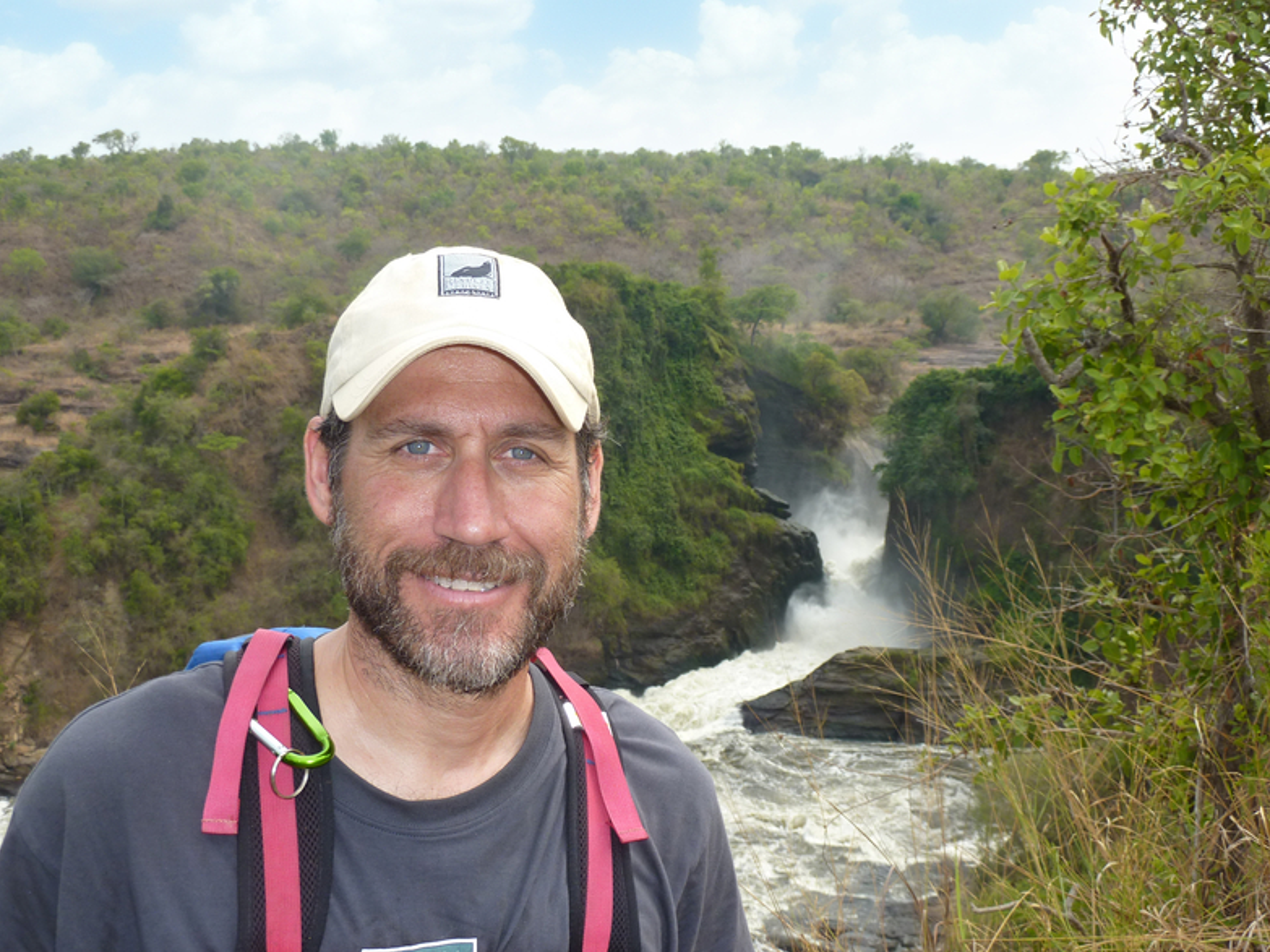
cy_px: 480
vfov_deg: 31.5
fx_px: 1687
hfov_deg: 41.2
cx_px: 623
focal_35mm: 46
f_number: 4
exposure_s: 1/320
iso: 100
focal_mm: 7.3
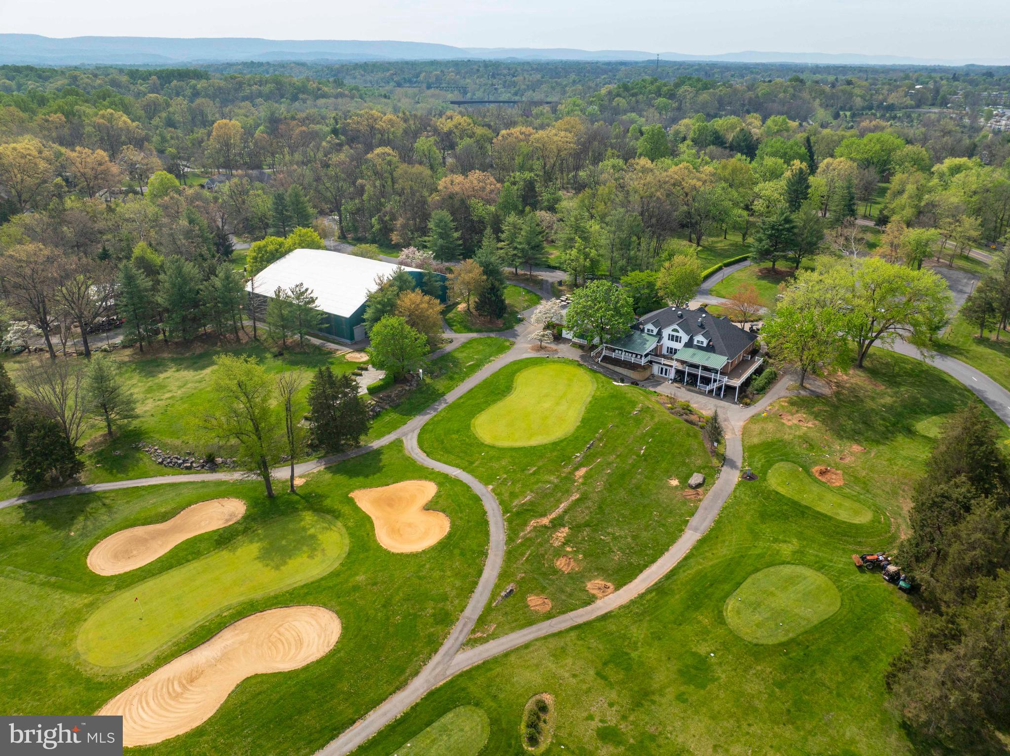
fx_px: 700
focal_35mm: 24
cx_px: 505
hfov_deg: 71.6
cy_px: 378
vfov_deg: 56.8
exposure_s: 1/2000
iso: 130
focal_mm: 12.29
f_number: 2.8
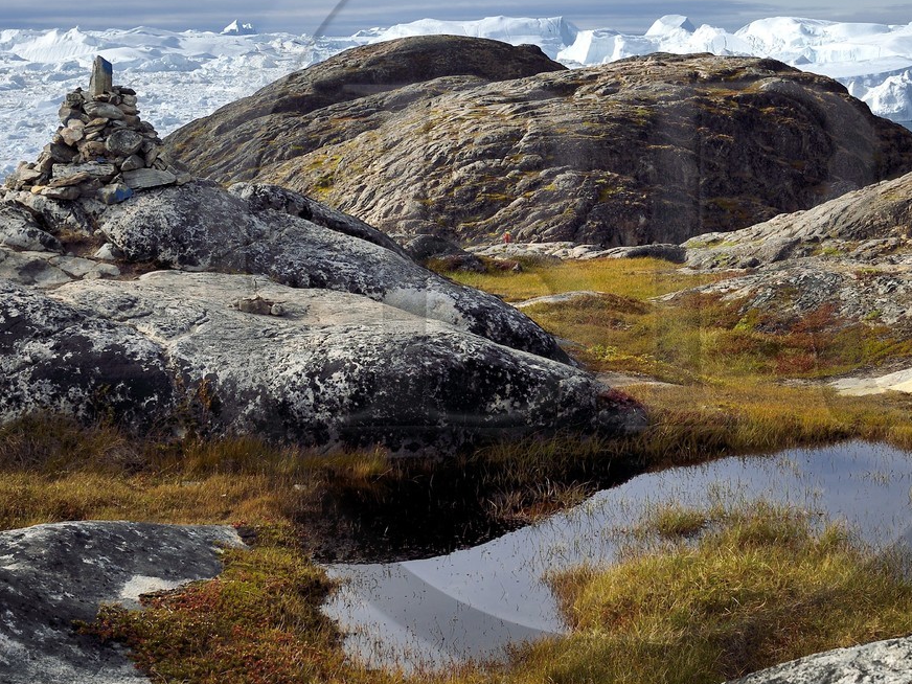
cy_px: 256
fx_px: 1950
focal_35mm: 74
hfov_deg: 26.1
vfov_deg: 19.9
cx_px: 630
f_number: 11
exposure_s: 1/320
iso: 200
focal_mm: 42
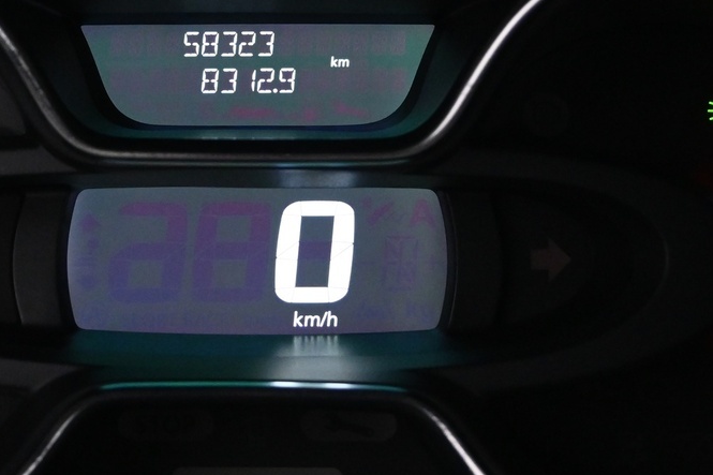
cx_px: 249
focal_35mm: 79
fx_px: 1556
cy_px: 227
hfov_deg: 25.7
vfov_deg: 17.4
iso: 3200
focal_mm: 21.5
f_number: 4
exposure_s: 1/60
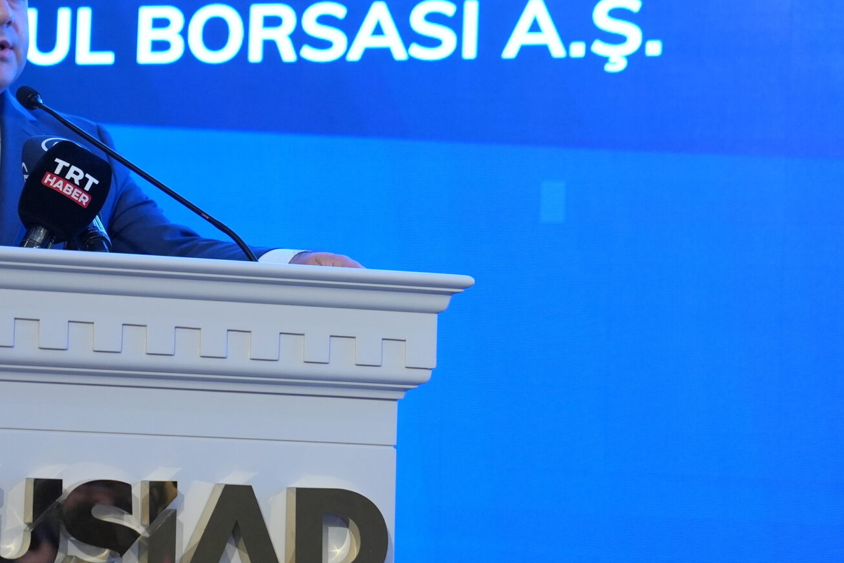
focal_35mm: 131
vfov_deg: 10.5
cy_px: 292
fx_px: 3071
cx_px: 140
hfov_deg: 15.5
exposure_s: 1/100
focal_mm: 67
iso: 1600
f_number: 4
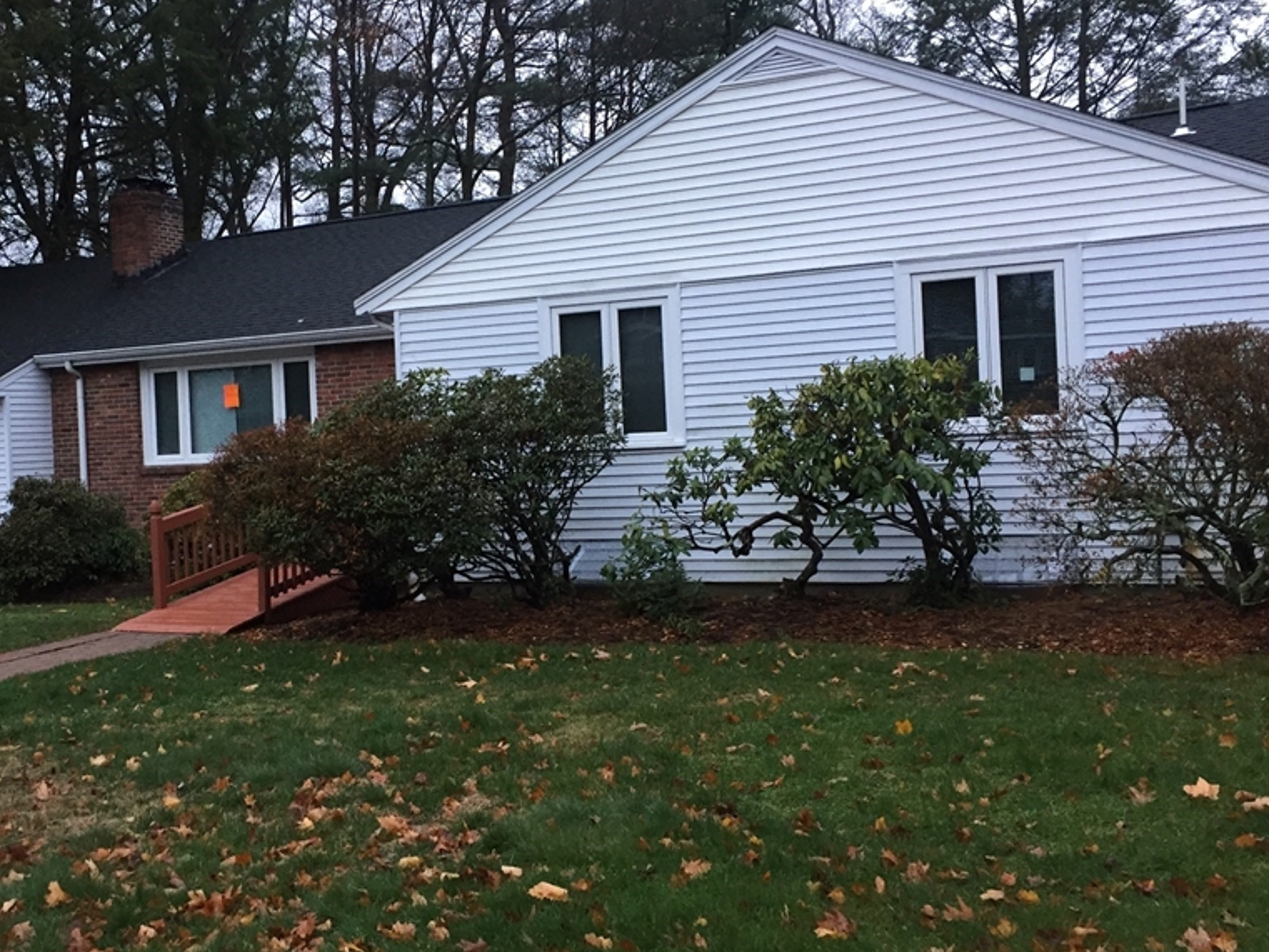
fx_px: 1430
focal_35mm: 39
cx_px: 477
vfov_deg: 36.8
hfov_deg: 47.4
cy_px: 448
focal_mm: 4.15
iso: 50
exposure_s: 1/30
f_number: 2.2
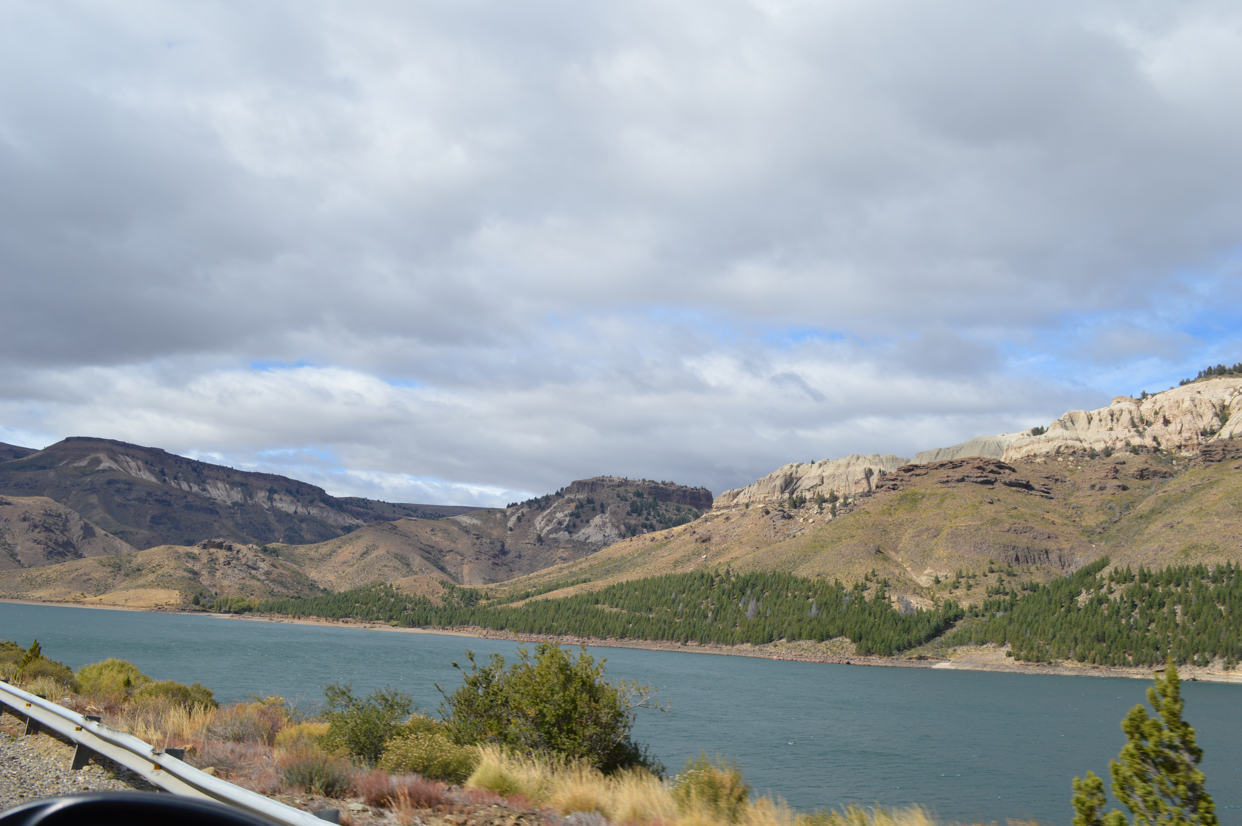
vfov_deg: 43.5
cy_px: 413
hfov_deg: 62.0
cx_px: 621
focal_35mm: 30
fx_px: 1034
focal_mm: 20
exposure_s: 1/320
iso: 100
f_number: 9
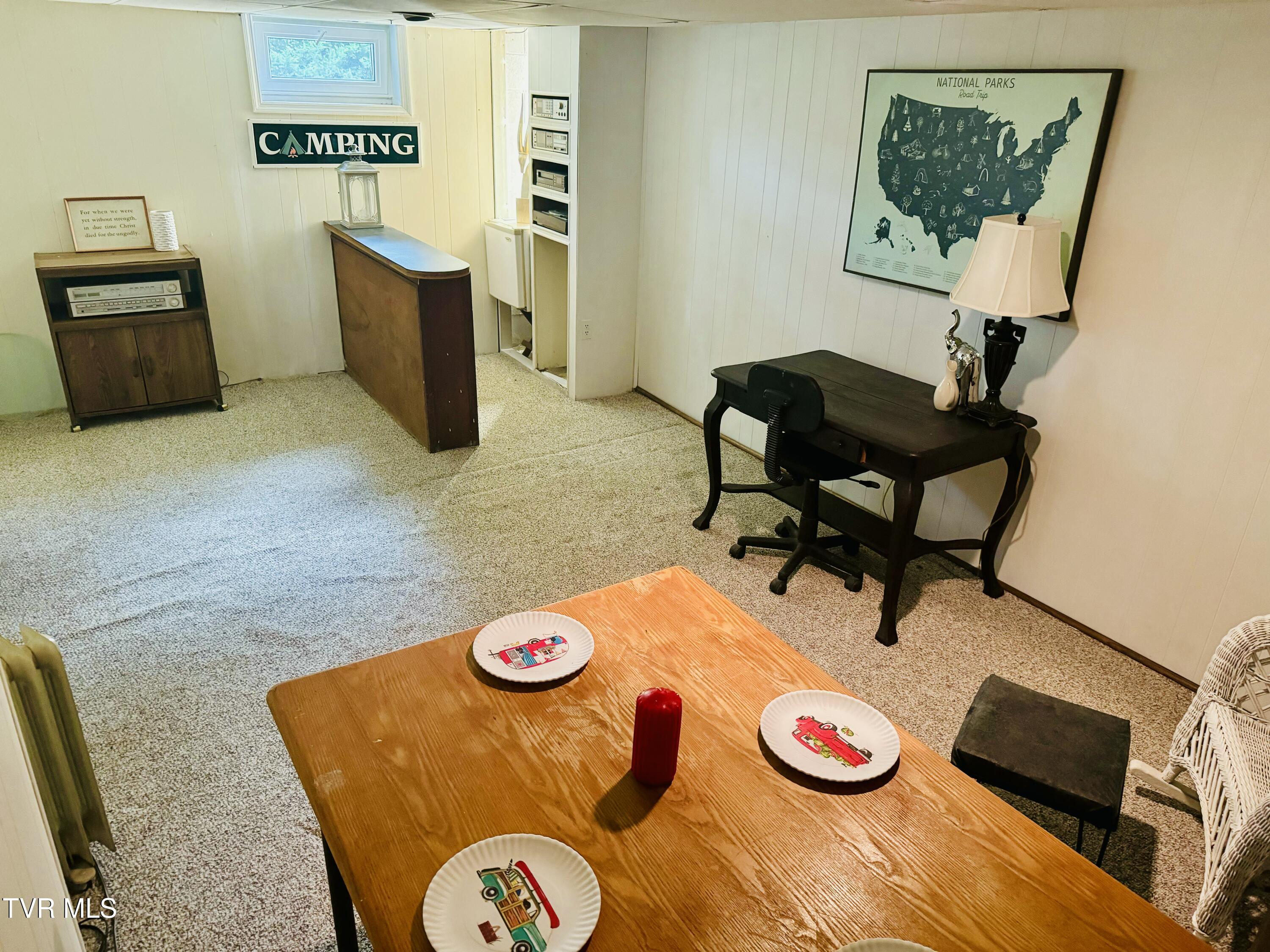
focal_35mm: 24
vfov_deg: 56.8
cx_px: 635
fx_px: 881
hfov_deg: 71.6
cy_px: 476
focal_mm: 6.76
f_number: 1.78
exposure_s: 1/40
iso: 1000
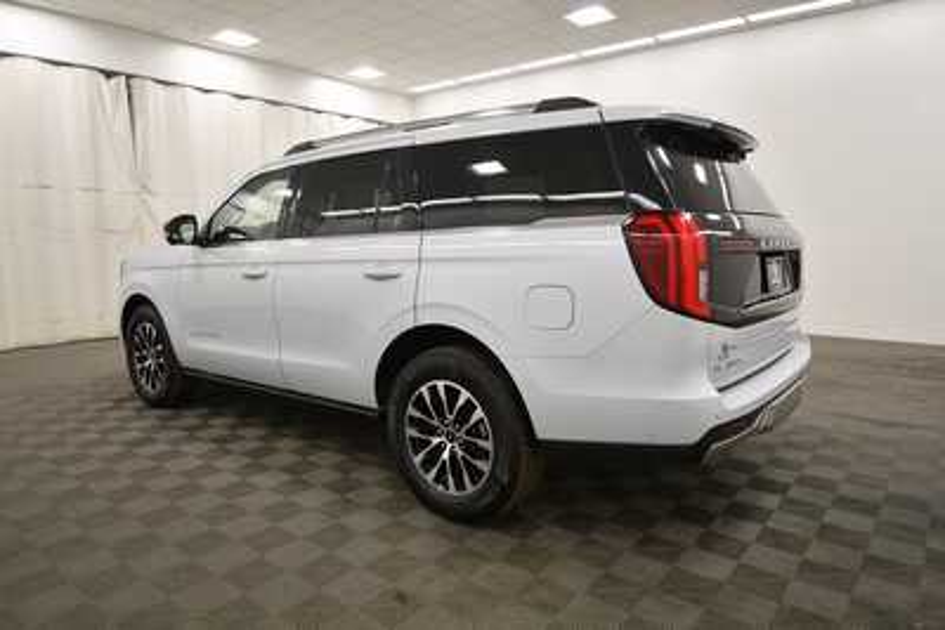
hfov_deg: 78.6
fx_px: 578
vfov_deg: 57.3
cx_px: 472
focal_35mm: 22
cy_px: 315
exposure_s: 1/160
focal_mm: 15
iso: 800
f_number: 5.3
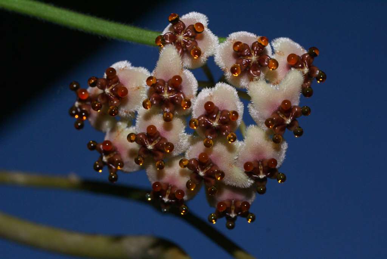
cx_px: 194
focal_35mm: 75
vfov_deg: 18.2
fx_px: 807
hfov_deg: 27.0
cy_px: 130
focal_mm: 50
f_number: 10
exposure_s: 1/80
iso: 400
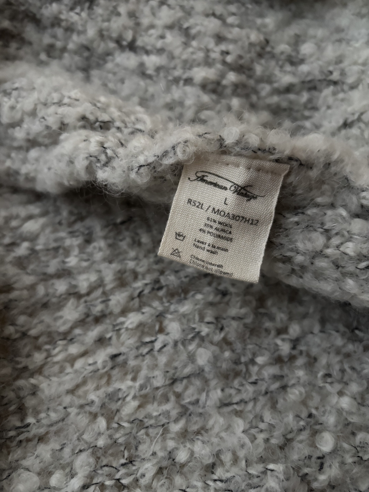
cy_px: 246
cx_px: 184
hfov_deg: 53.1
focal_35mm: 26
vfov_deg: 67.3
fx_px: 370
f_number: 1.6
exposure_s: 1/25
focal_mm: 5.96
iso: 640
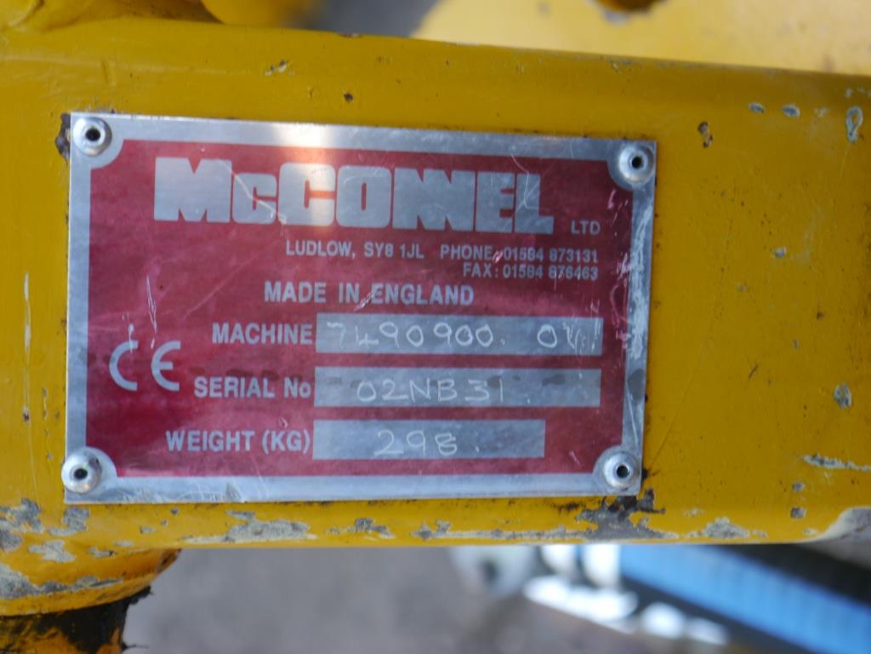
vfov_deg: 22.3
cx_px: 436
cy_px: 327
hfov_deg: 29.4
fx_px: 1661
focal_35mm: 66
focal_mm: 33
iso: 400
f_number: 5.2
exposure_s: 1/60
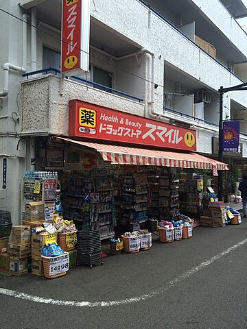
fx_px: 276
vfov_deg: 61.7
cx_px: 124
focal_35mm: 29
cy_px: 164
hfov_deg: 48.2
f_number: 2.2
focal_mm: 4.15
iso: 32
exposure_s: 1/805
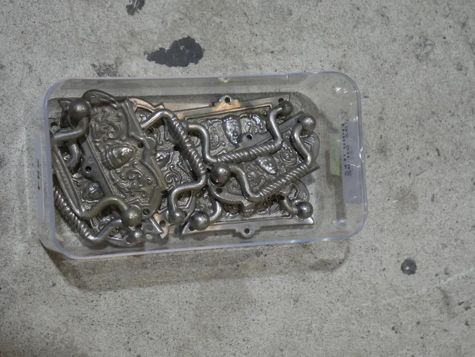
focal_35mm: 84
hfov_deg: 23.3
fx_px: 1153
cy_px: 178
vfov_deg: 17.6
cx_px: 238
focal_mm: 42
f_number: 5.6
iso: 800
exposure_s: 1/100
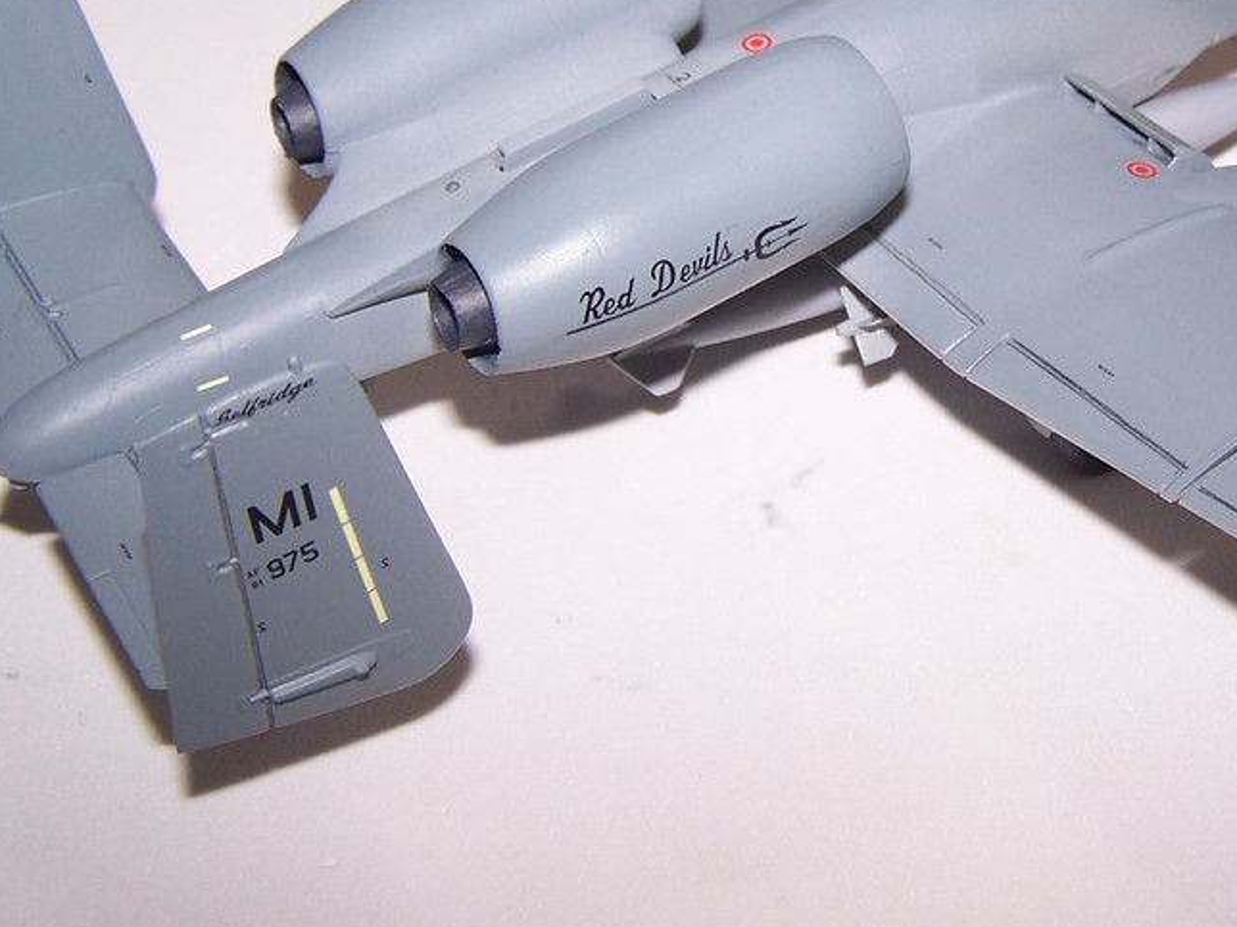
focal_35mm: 63
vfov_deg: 23.1
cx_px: 896
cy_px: 263
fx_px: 2251
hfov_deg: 30.3
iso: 80
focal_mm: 6.3
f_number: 2.8
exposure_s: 1/60
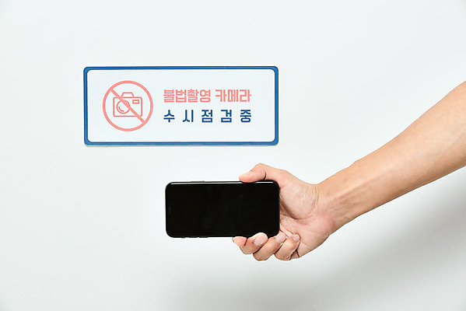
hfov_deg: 10.3
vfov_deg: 6.9
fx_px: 2590
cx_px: 233
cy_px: 156
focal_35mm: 200
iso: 100
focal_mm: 200
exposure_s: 1/125
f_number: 18
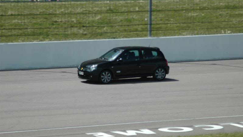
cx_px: 122
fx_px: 1472
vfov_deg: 5.3
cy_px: 69
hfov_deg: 9.4
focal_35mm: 229
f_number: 4.5
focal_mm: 145
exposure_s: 1/1000
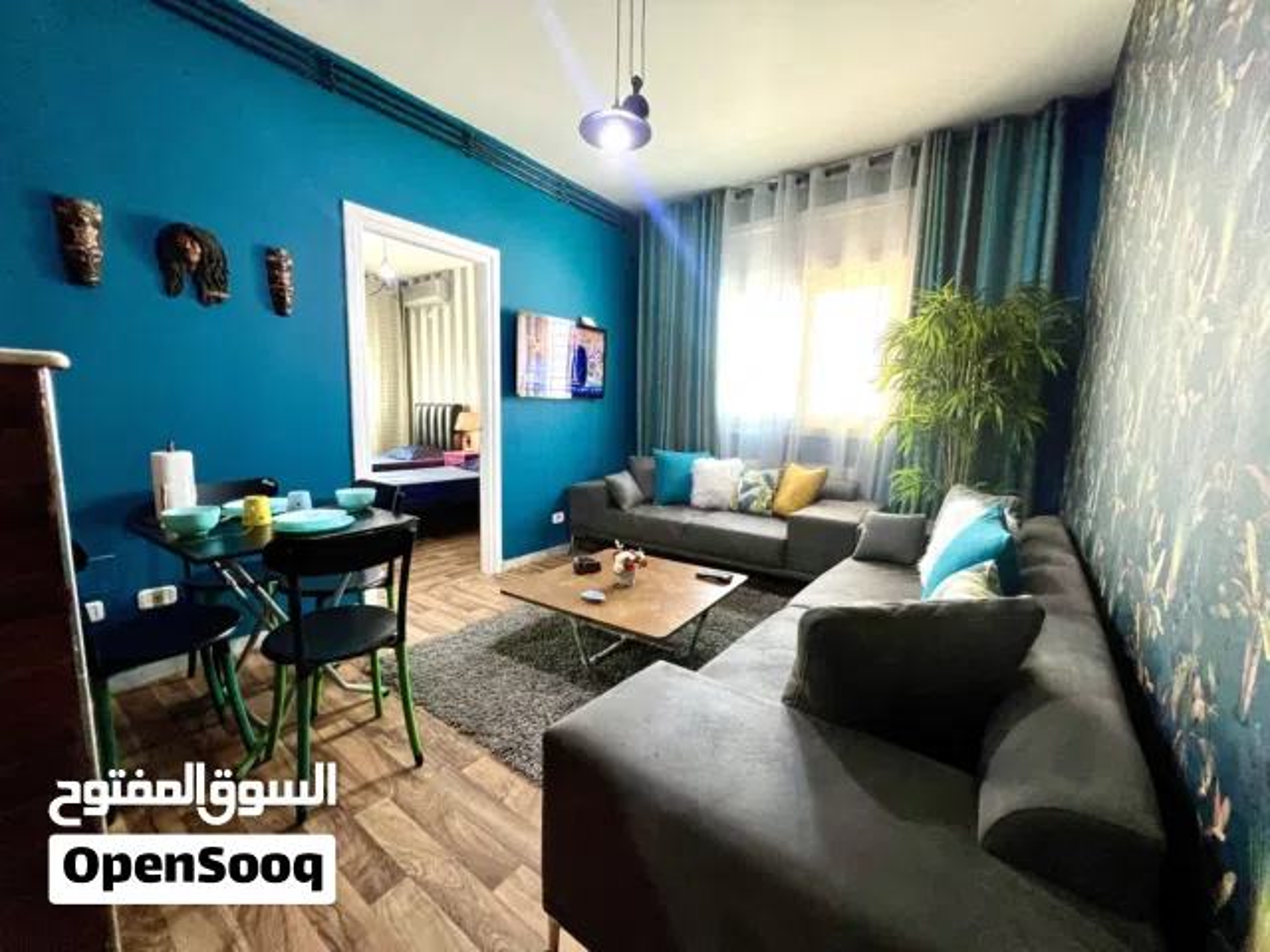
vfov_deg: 89.9
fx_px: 477
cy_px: 476
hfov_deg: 106.2
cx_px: 635
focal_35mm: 13
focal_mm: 1.57
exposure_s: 1/50
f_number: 1.8
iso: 250
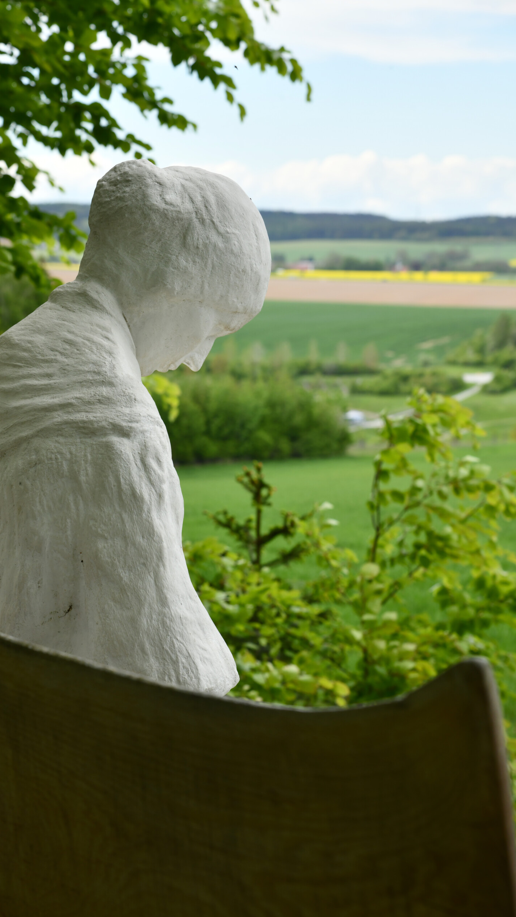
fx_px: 2359
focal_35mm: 97
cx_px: 236
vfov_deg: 22.0
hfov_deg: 12.5
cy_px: 456
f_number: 9
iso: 400
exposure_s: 1/320
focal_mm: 92
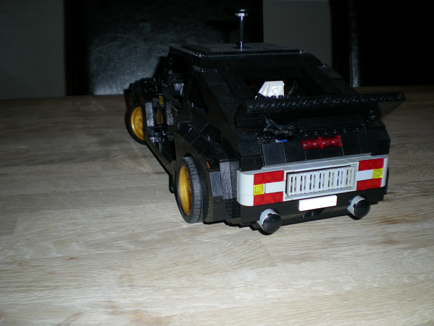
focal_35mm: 38
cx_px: 217
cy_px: 163
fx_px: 476
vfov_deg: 37.7
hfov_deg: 49.0
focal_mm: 6.3
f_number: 3.1
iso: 50
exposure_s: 1/60
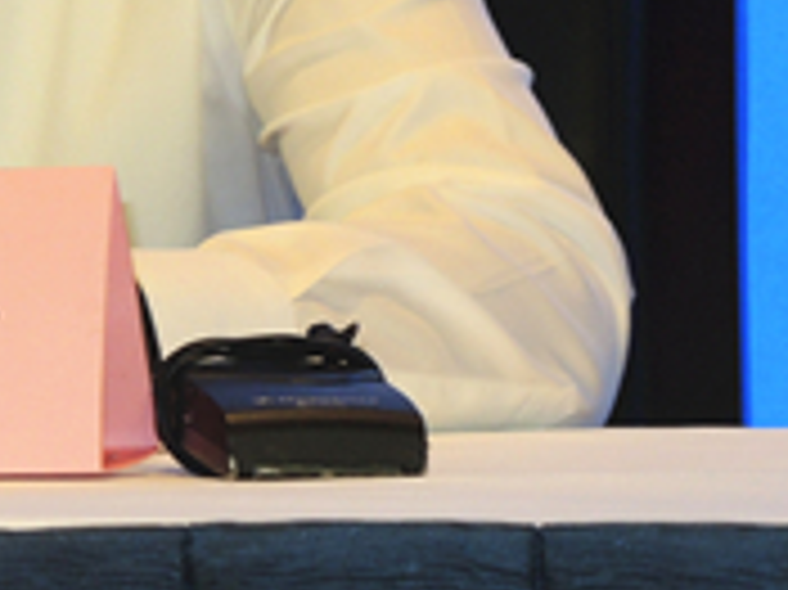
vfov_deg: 5.1
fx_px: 6643
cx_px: -428
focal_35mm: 292
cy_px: -239
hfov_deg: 6.7
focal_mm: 17.7
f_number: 3.2
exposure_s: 1/50
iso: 200
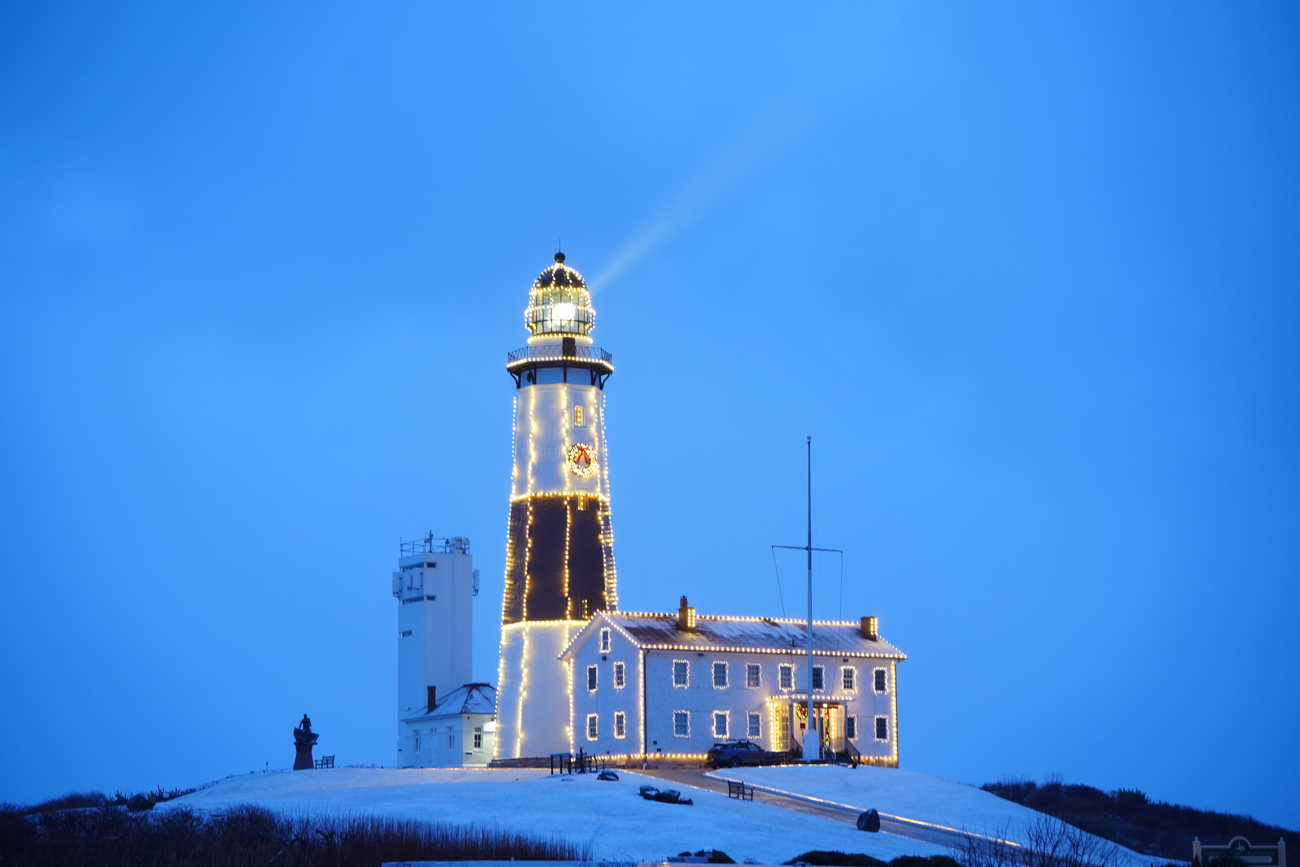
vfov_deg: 19.5
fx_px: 2528
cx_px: 650
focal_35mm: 70
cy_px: 434
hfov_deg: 28.8
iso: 400
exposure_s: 1/8
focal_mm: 70
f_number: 3.2
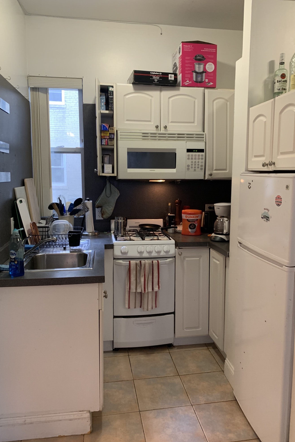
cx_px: 153
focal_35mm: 28
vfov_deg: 65.5
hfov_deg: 46.4
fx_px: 344
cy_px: 223
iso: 200
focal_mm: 4.25
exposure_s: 1/60
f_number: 1.8
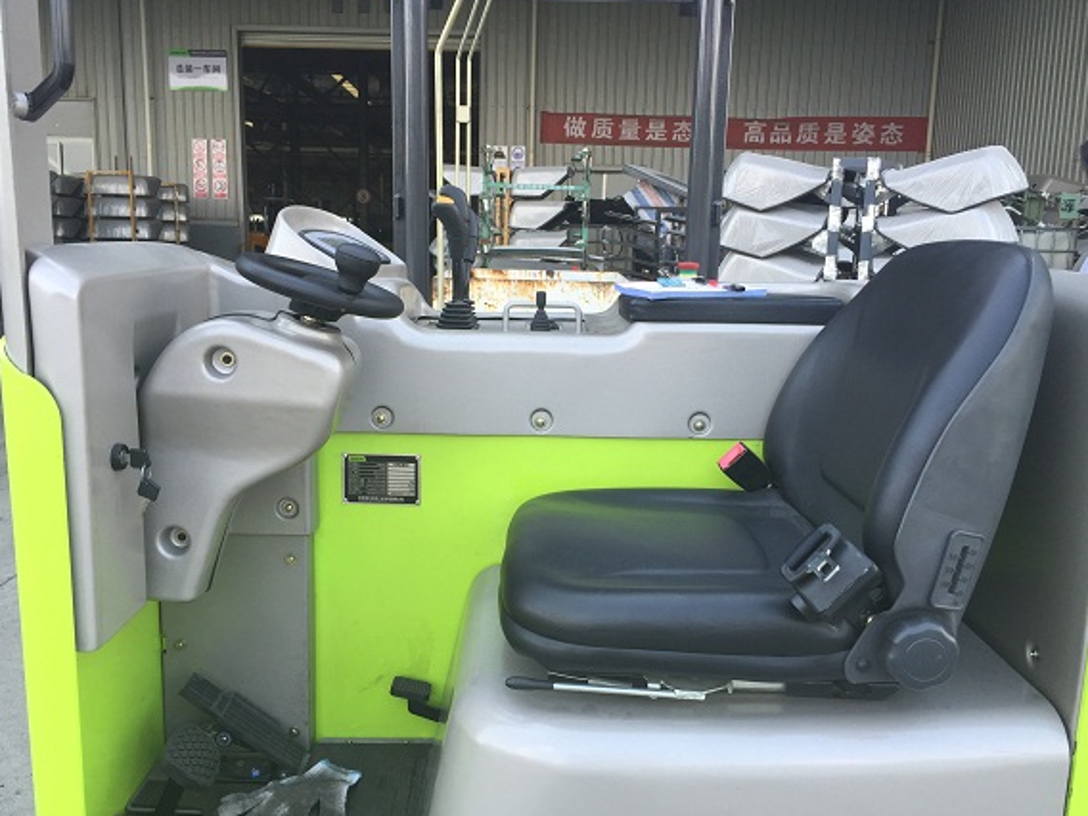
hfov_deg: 60.0
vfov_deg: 46.8
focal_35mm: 30
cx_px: 531
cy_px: 397
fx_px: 943
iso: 32
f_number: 2.2
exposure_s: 1/140
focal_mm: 4.15
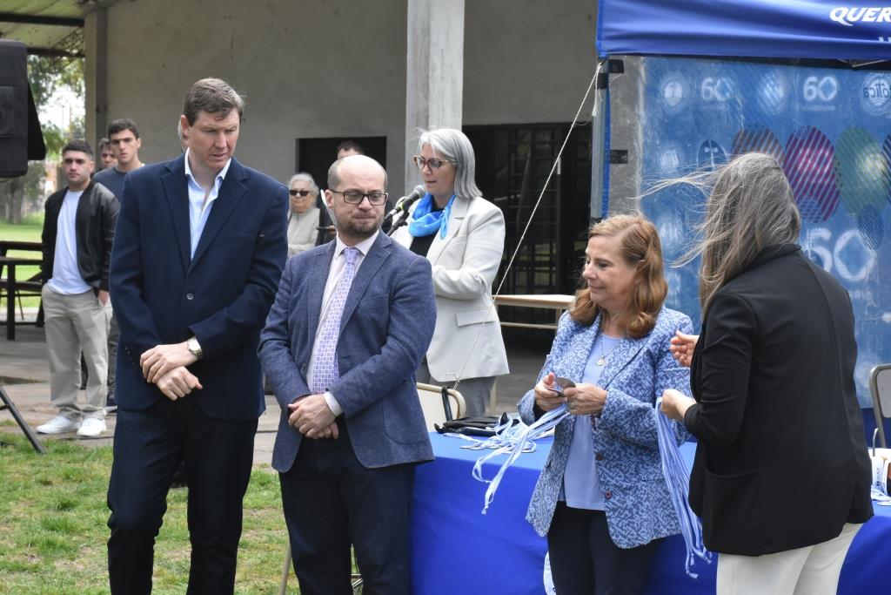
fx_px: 2302
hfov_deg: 21.9
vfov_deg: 14.7
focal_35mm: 93
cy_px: 298
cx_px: 446
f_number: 11
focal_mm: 62
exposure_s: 1/500
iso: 1600
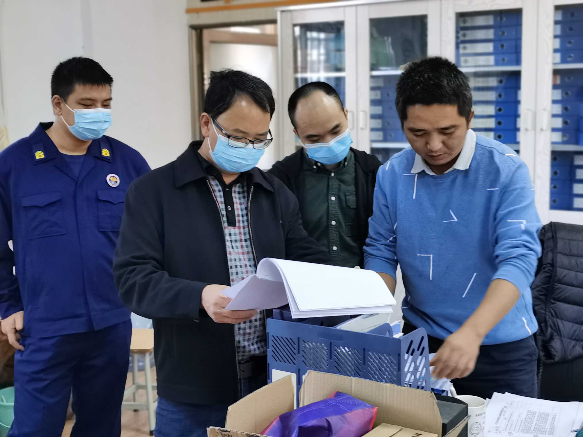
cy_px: 218
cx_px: 292
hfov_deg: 35.5
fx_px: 909
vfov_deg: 27.0
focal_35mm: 54
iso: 200
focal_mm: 5.56
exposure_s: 1/50
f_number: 1.6
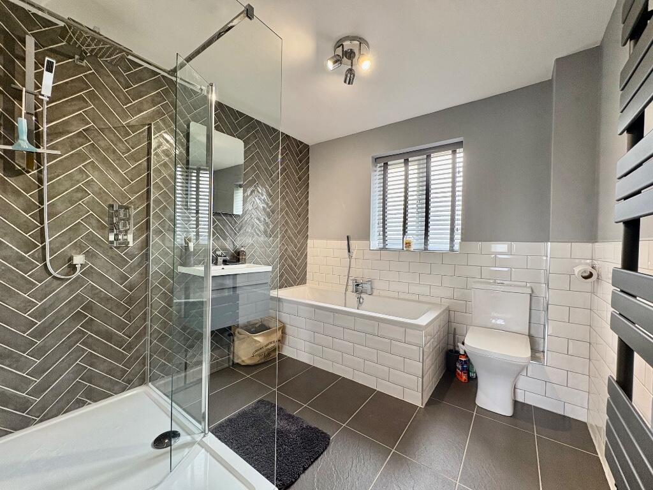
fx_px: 264
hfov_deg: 102.1
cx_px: 326
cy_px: 245
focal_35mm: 14
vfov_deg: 85.7
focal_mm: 2.22
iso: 250
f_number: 2.2
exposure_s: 1/50
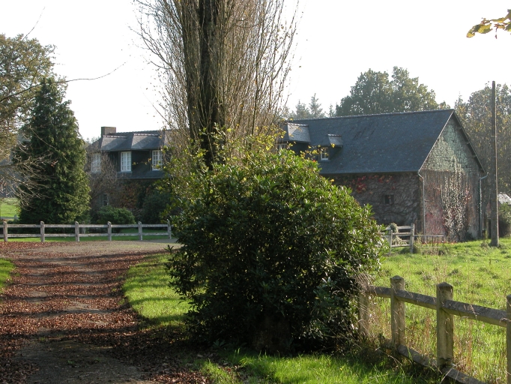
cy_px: 192
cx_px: 256
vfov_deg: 19.9
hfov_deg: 26.3
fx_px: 1093
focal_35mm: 74
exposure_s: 1/136
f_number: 5.3
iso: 100
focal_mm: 18.8
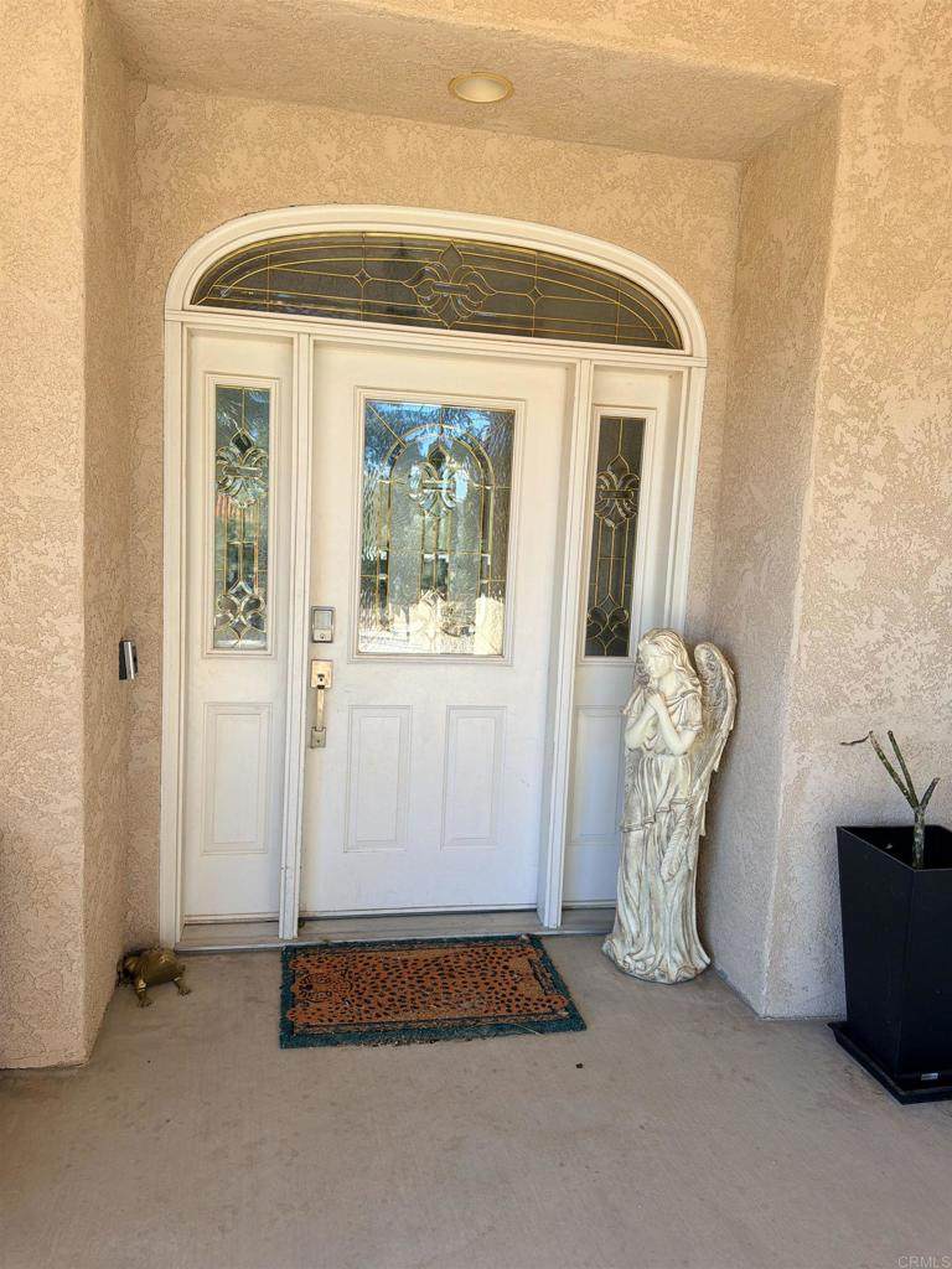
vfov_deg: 71.6
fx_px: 880
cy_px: 634
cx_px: 476
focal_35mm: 24
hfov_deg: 56.8
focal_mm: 6.76
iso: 80
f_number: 1.78
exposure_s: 1/532
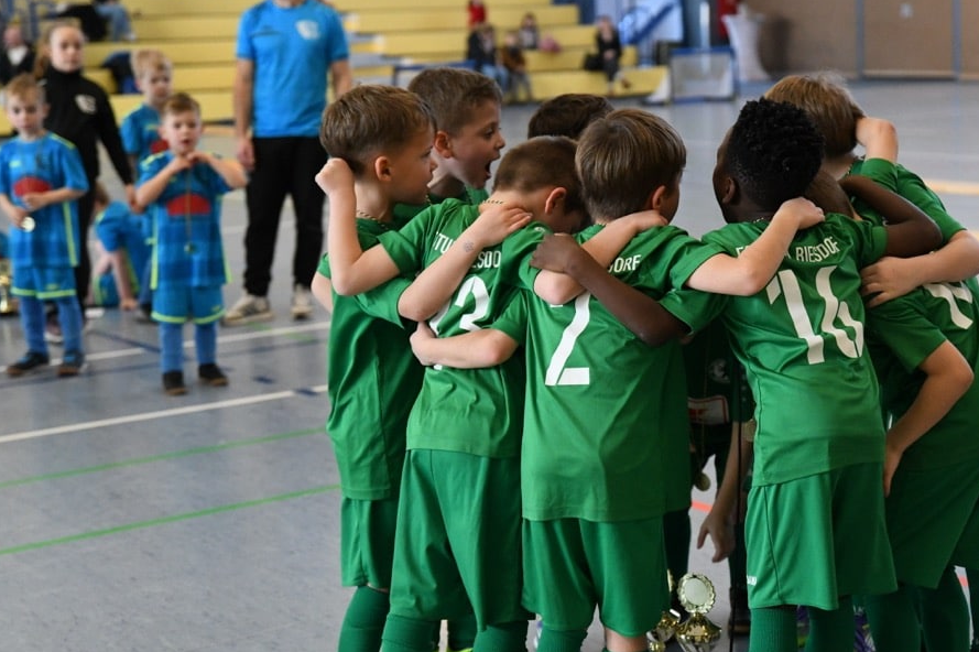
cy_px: 368
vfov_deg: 18.9
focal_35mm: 72
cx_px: 660
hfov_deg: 27.9
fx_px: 1957
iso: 5000
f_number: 2.8
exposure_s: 1/640
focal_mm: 50
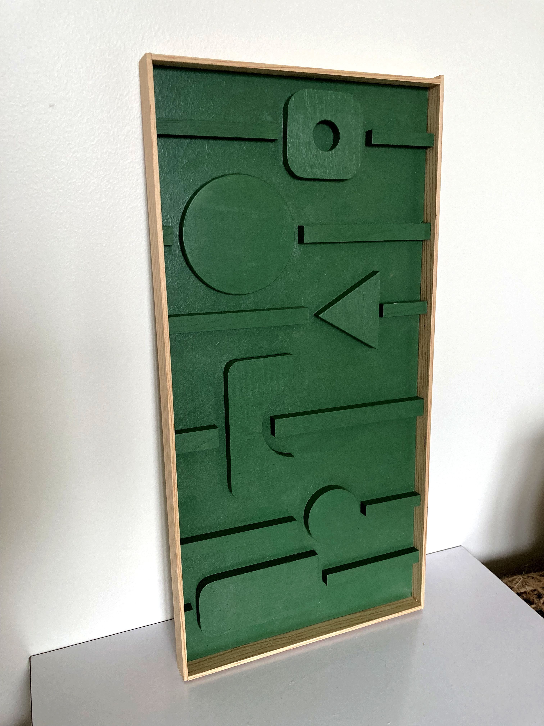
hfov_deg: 49.7
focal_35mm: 28
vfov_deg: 63.4
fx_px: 587
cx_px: 272
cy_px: 363
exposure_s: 1/60
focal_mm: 3.99
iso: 160
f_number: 1.8
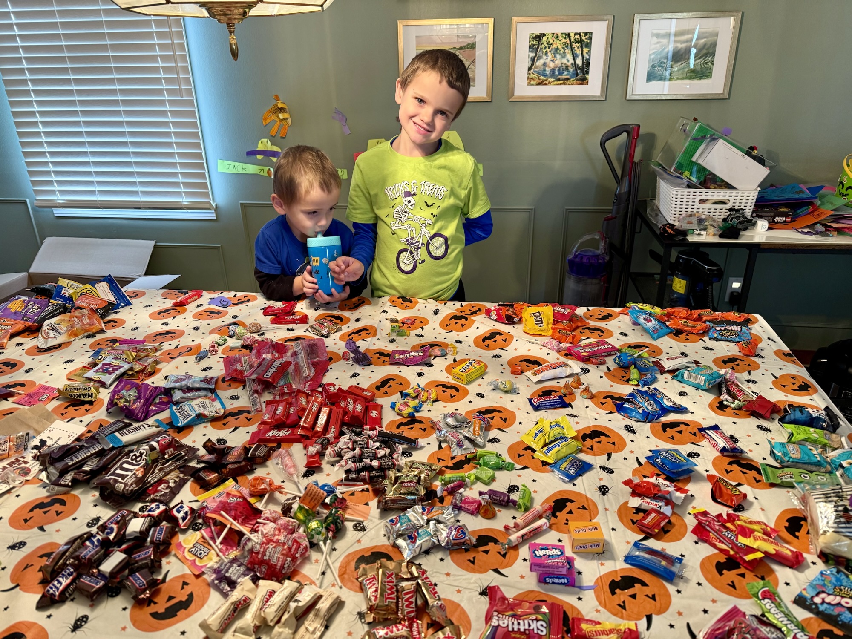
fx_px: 591
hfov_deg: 71.6
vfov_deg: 56.8
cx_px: 426
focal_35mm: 24
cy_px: 320
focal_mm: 6.76
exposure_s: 1/60
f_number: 1.78
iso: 200
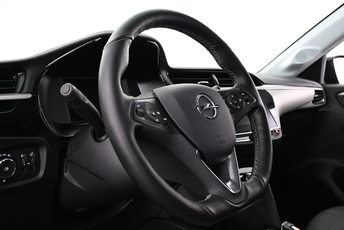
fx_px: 351
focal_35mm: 37
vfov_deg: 36.2
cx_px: 172
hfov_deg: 52.2
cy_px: 115
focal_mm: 24.5
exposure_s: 1/15
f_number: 4.2
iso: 1600
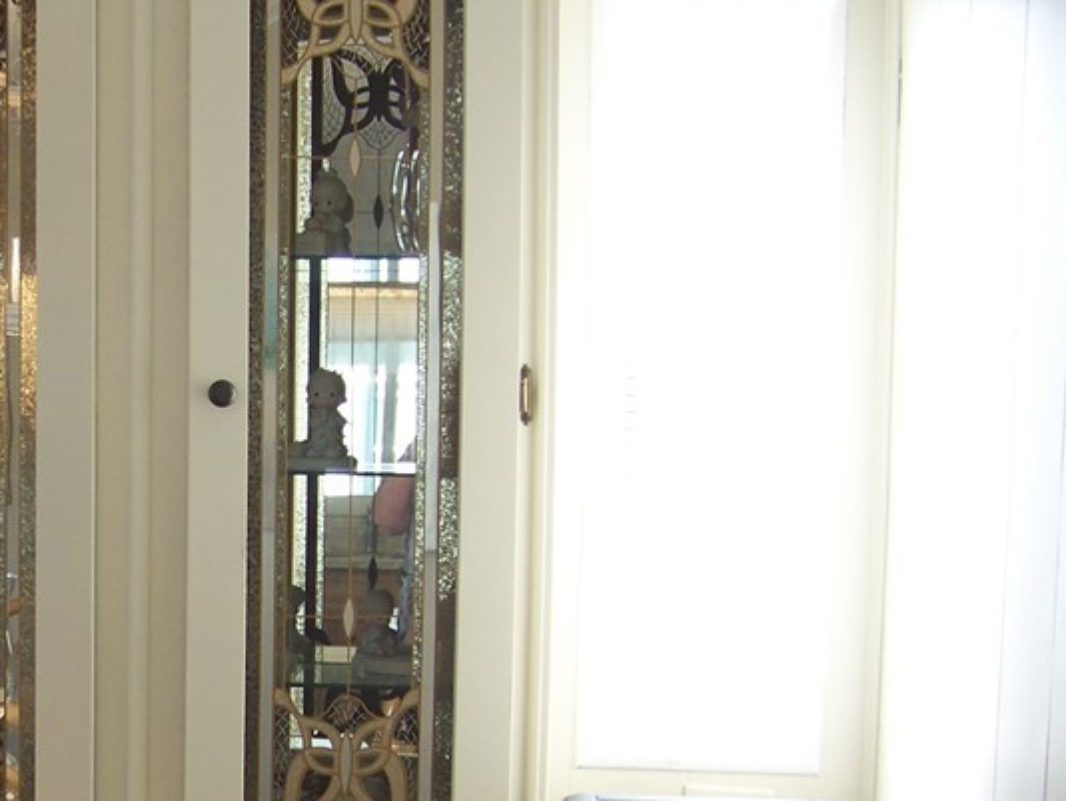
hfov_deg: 26.9
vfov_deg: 21.0
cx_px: 48
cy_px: 661
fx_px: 2126
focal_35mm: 69
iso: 80
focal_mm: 5.85
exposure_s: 1/30
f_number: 2.8
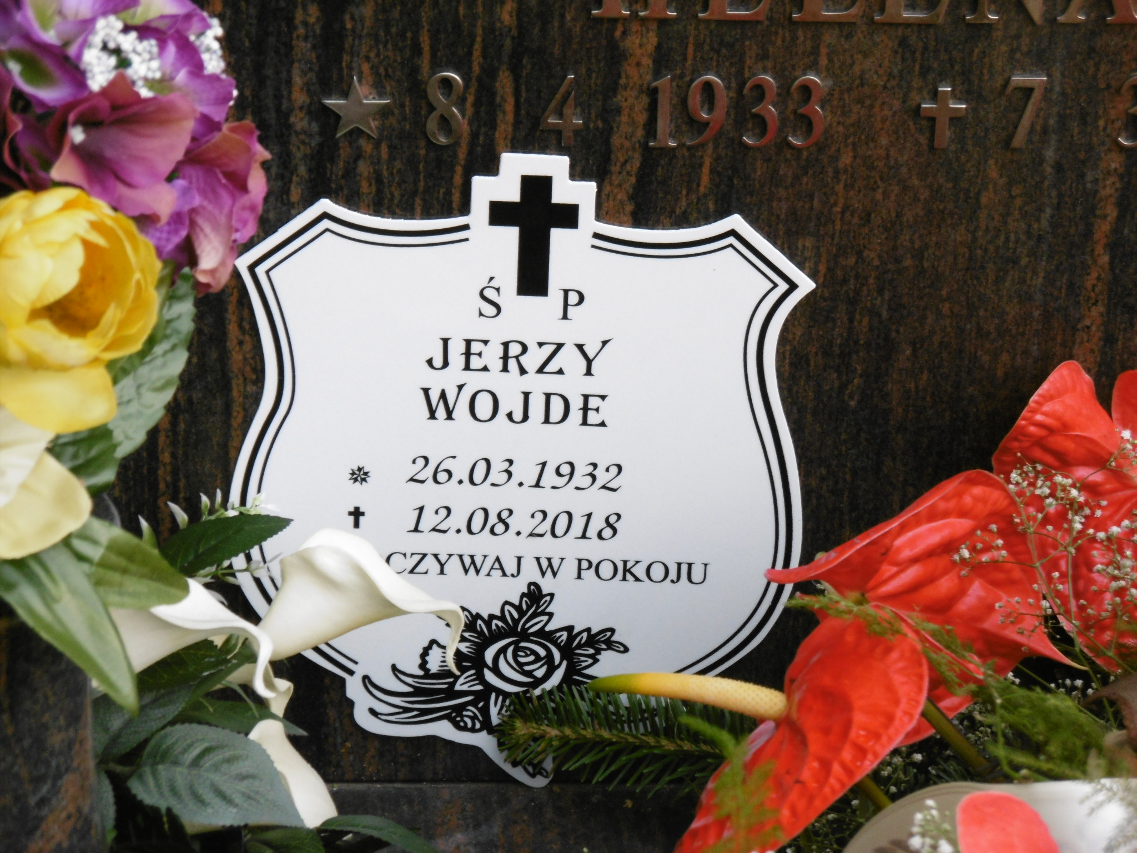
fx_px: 5255
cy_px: 426
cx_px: 568
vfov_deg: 9.3
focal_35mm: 160
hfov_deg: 12.3
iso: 250
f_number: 5.4
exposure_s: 1/100
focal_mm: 28.6
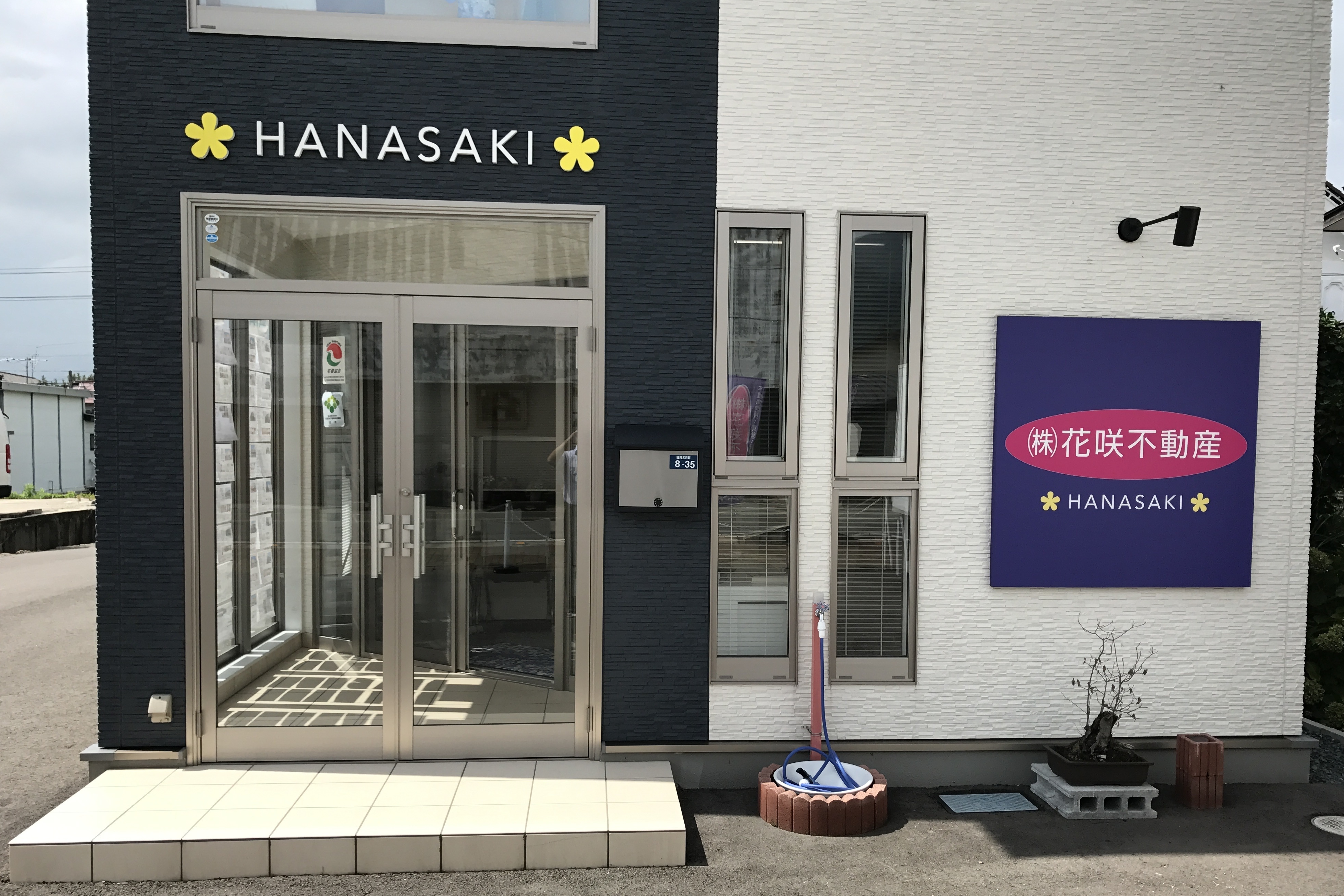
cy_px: 500
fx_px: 1120
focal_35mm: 30
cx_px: 692
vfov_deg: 43.5
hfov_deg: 61.9
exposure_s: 1/2398
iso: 20
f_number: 1.8
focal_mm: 3.99
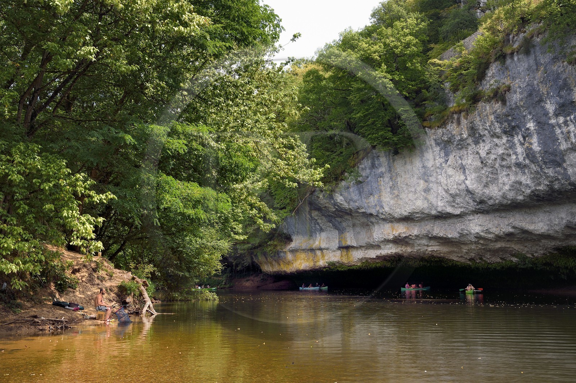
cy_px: 192
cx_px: 288
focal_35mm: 44
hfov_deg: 44.5
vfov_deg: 30.5
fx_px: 703
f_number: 8
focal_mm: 44
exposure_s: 1/200
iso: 400
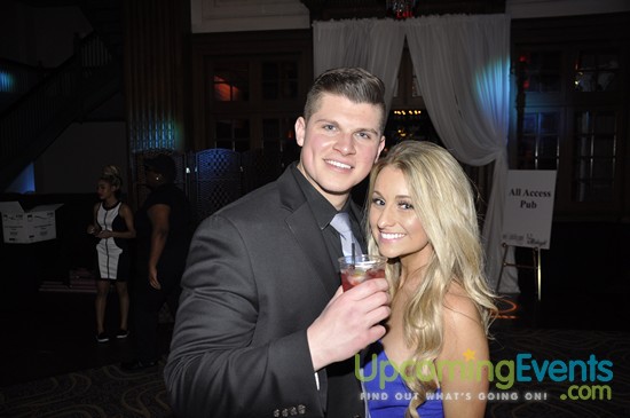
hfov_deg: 57.3
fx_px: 577
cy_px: 209
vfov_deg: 39.9
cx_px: 315
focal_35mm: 33
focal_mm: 22
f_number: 5
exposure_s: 1/60
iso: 400
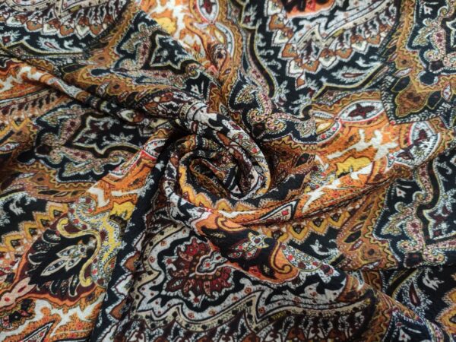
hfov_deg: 69.4
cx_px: 228
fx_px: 329
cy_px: 171
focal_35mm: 25
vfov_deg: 54.9
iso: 200
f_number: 1.89
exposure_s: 1/50
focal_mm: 5.43
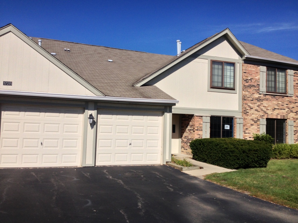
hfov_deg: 52.6
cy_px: 112
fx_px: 301
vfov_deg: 40.7
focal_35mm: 35
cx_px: 149
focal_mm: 4.28
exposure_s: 1/3690
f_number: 2.4
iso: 50
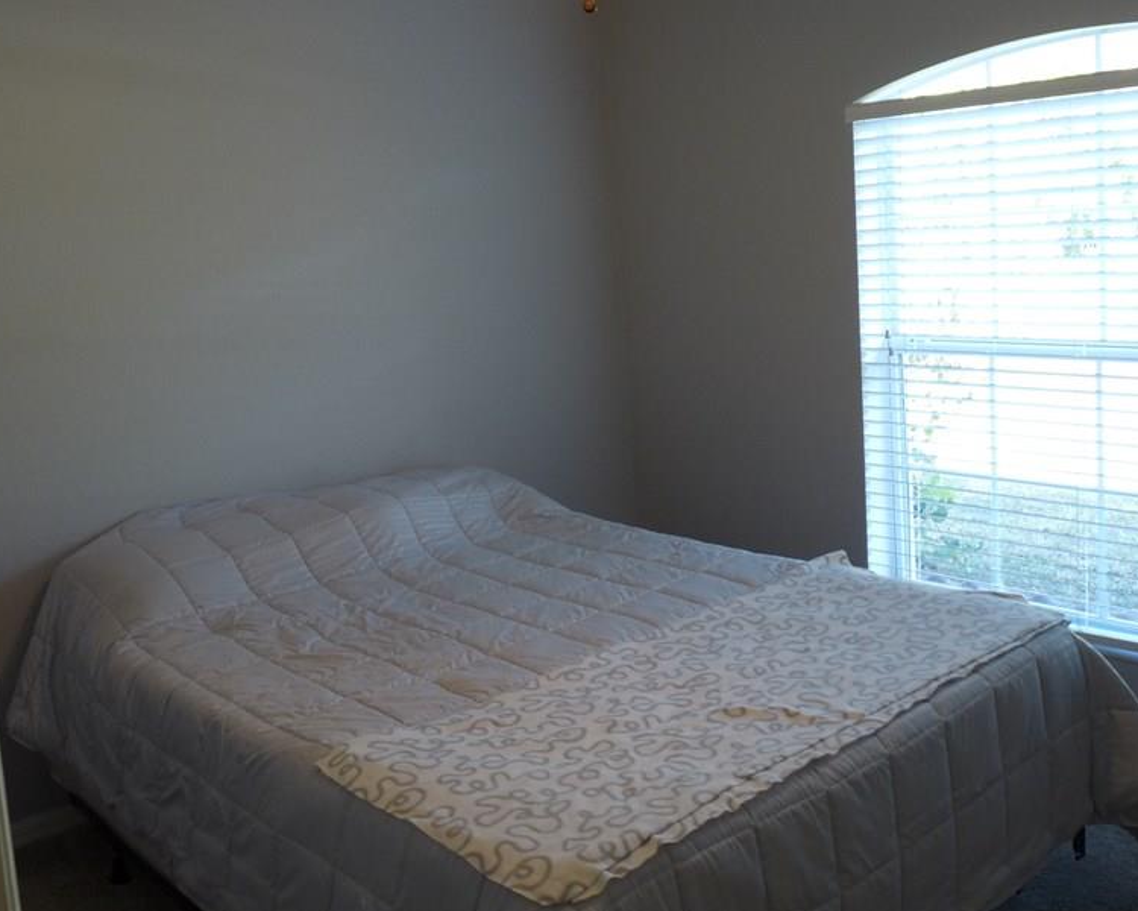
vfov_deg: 41.0
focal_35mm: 36
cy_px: 363
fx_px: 1212
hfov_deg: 50.1
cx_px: 489
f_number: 2.8
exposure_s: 1/30
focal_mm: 4.8
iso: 125
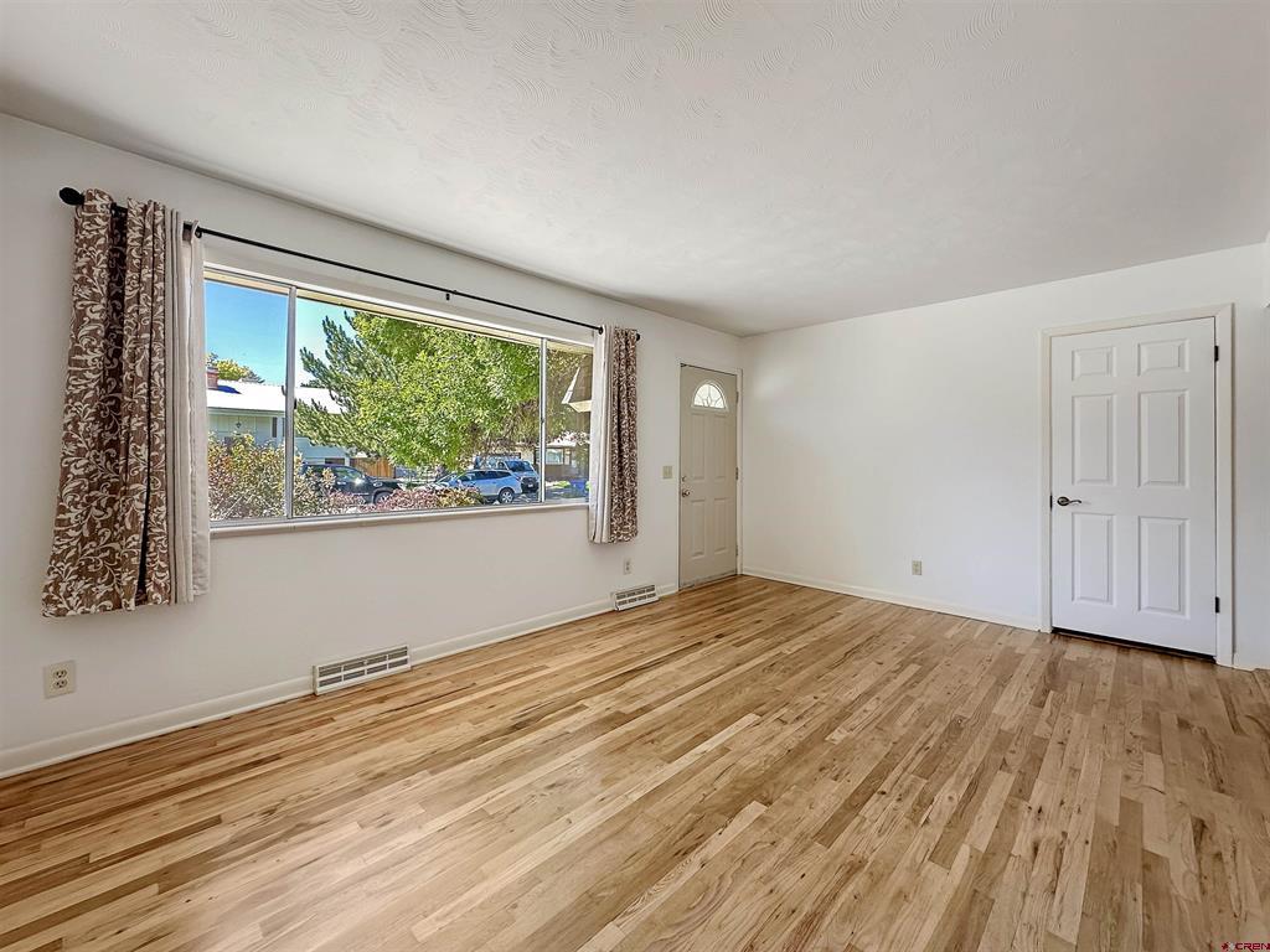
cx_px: 635
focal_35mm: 14
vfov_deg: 85.7
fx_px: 514
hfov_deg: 102.1
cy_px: 476
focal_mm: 2.22
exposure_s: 1/99
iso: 40
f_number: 2.2
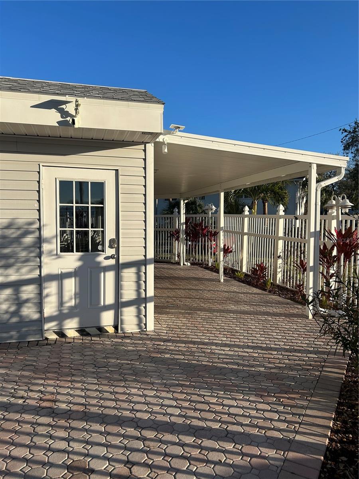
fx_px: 360
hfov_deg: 53.1
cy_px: 240
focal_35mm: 26
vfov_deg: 67.3
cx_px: 180
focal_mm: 5.7
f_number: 1.5
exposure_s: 1/3356
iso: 50
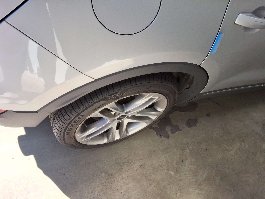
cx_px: 132
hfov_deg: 63.4
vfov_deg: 49.7
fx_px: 214
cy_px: 100
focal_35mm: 28
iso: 32
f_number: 1.9
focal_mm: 2.91
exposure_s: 1/319
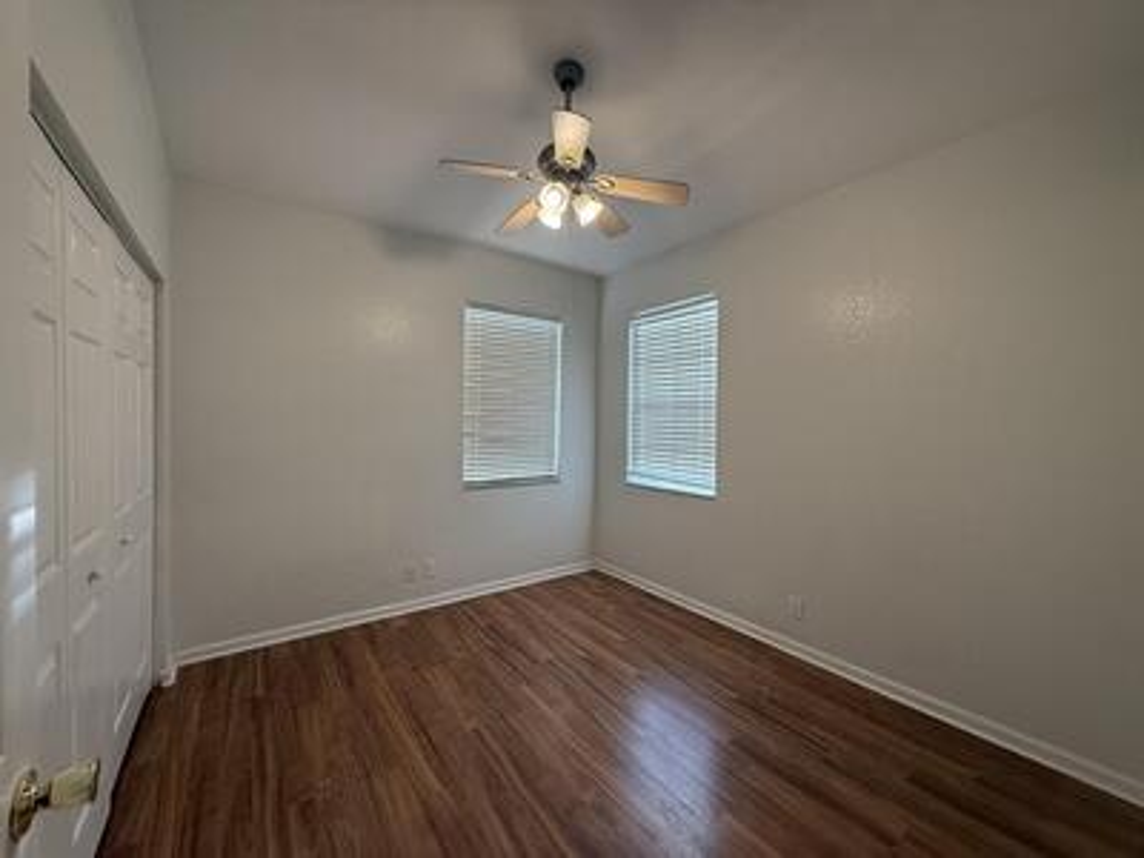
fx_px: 463
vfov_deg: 85.7
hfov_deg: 102.1
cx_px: 572
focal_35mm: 14
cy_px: 429
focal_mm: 2.22
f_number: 2.2
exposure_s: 1/120
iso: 160
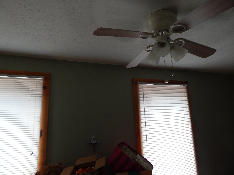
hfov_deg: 73.9
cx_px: 117
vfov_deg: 58.9
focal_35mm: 23
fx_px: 155
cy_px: 88
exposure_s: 1/40
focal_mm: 4
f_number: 3
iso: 125
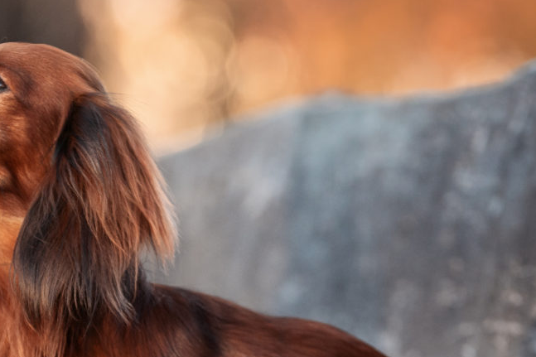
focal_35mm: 443
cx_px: 10
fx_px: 6594
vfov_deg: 3.1
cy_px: 271
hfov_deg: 4.6
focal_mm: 140
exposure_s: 1/500
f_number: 4
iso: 800
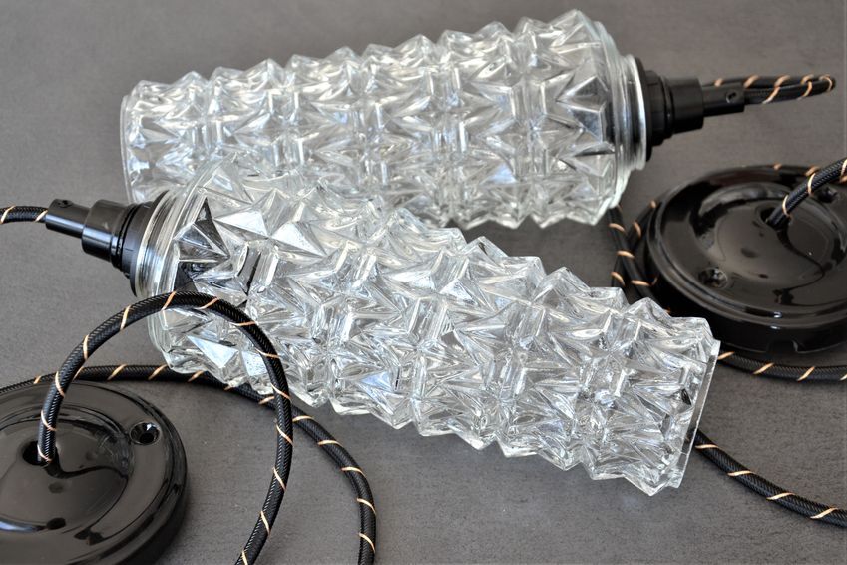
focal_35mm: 60
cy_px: 282
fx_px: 1412
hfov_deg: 33.4
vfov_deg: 22.6
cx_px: 424
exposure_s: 1/125
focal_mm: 40
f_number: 5.6
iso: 400
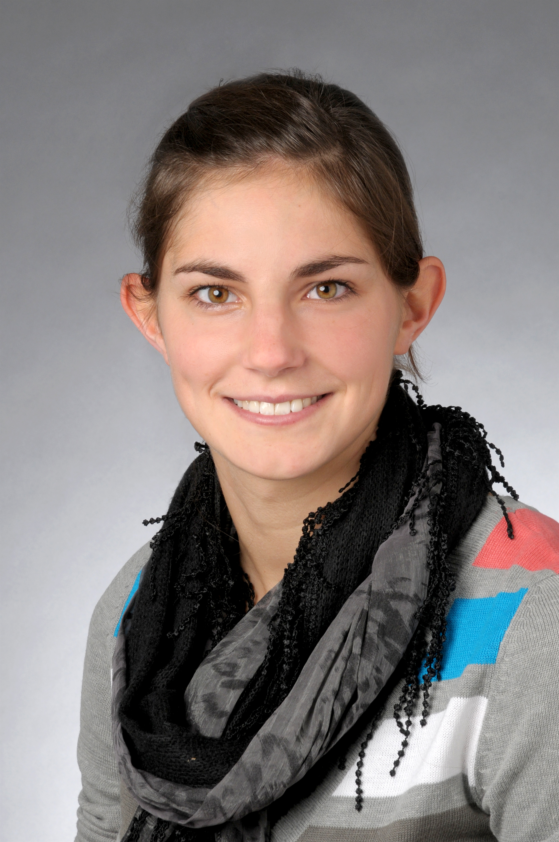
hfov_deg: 10.7
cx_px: 280
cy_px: 421
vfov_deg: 16.1
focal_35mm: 128
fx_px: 2977
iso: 200
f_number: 13
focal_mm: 85
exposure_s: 1/160
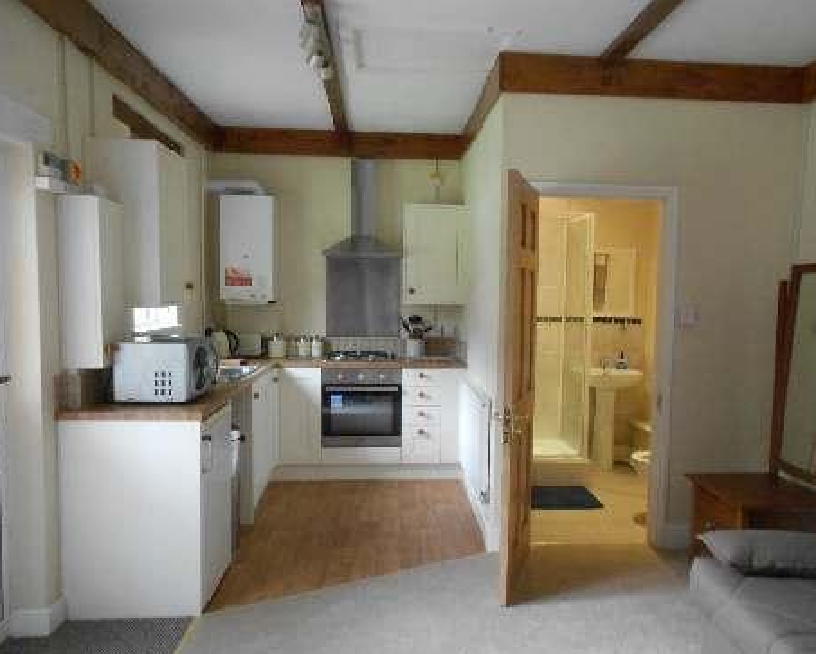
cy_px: 336
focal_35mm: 28
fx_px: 677
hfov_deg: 62.1
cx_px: 445
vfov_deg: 51.6
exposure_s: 1/30
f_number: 3.2
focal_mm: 4.6
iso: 400
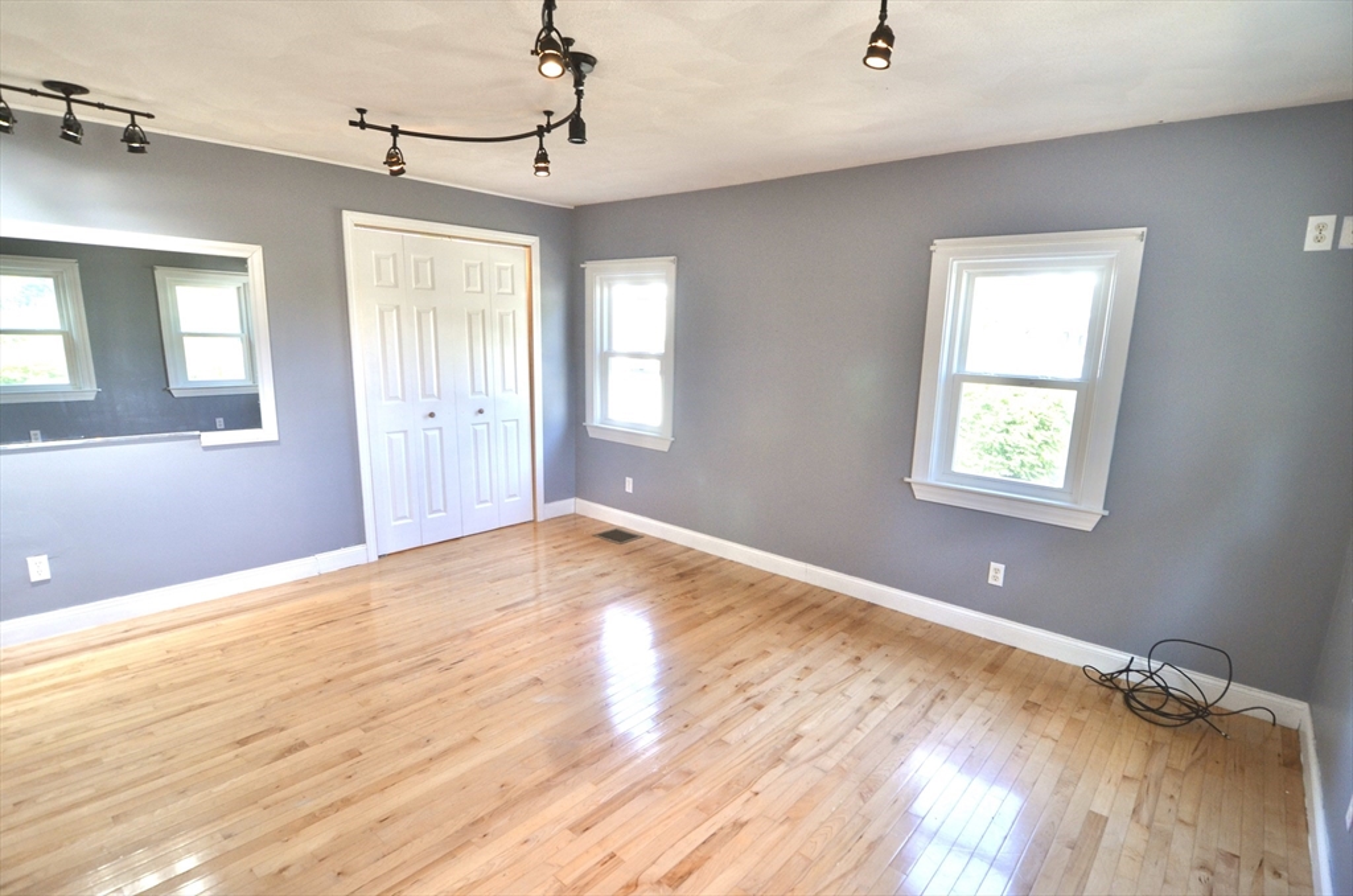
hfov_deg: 95.1
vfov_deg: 71.8
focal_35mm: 16
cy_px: 448
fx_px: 619
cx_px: 676
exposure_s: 1/80
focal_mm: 11
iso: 640
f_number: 4.5
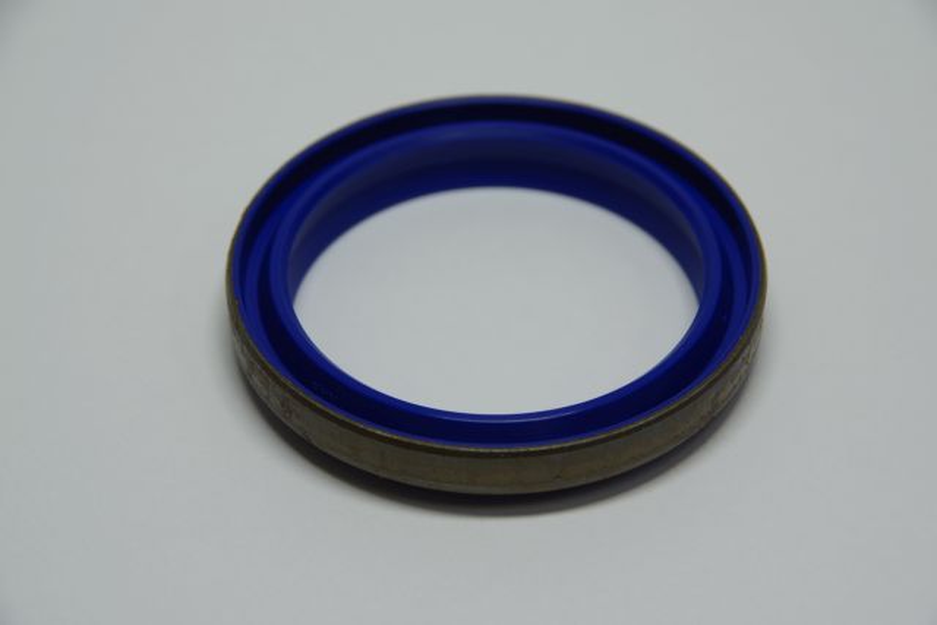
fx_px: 2733
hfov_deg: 19.5
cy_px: 312
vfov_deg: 13.0
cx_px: 468
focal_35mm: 105
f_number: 8
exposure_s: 1/25
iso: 100
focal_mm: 70
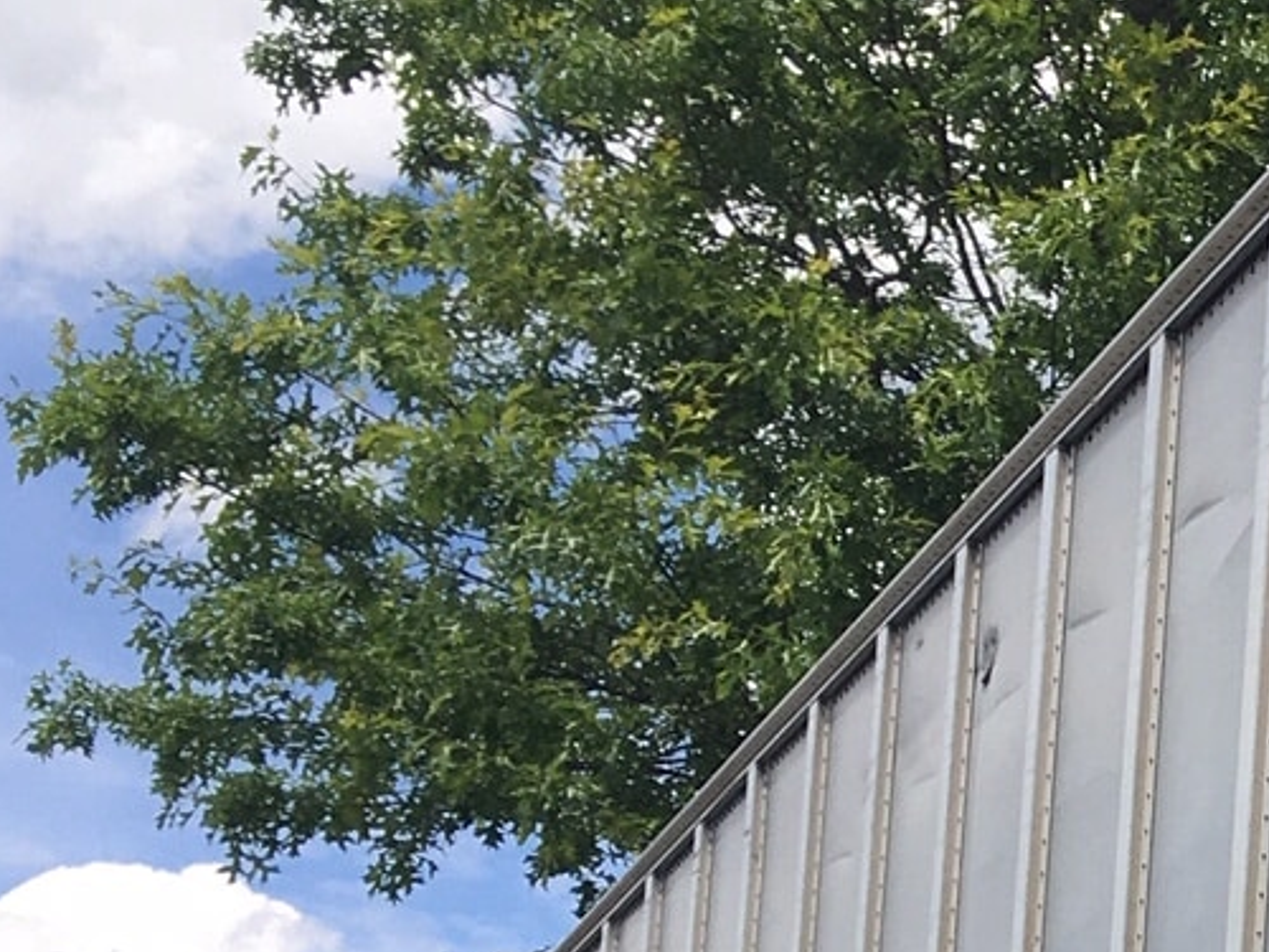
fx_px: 4289
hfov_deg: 14.5
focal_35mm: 117
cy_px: 1389
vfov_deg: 12.1
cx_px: 2386
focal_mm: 4.15
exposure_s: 1/1326
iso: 25
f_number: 2.2
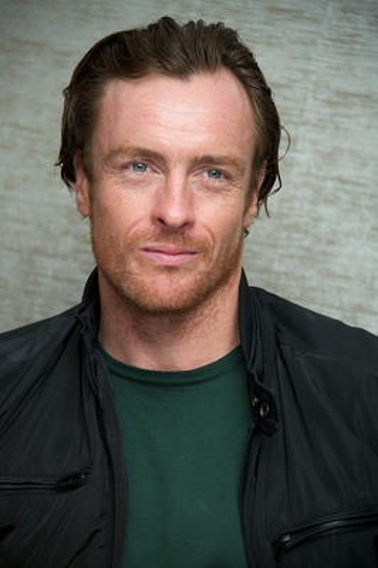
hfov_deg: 7.6
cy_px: 284
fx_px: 2840
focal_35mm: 180
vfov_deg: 11.4
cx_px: 189
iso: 400
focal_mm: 180
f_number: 5.6
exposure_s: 1/125
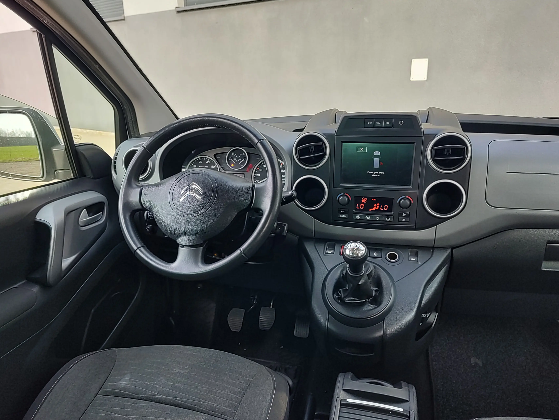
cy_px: 219
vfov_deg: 53.1
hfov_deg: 67.2
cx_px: 262
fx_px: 420
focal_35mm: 26
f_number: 1.8
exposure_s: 1/319
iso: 100
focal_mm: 5.56
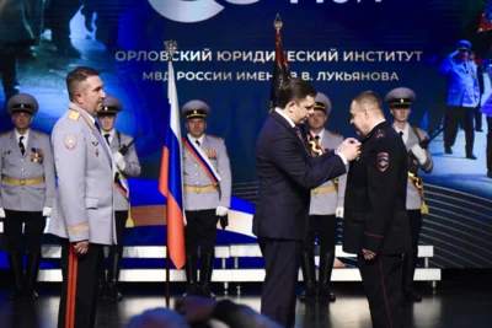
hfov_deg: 15.8
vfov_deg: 10.6
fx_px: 1777
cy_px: 164
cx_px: 246
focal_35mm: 130
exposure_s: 1/250
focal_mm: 130
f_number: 5
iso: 4000
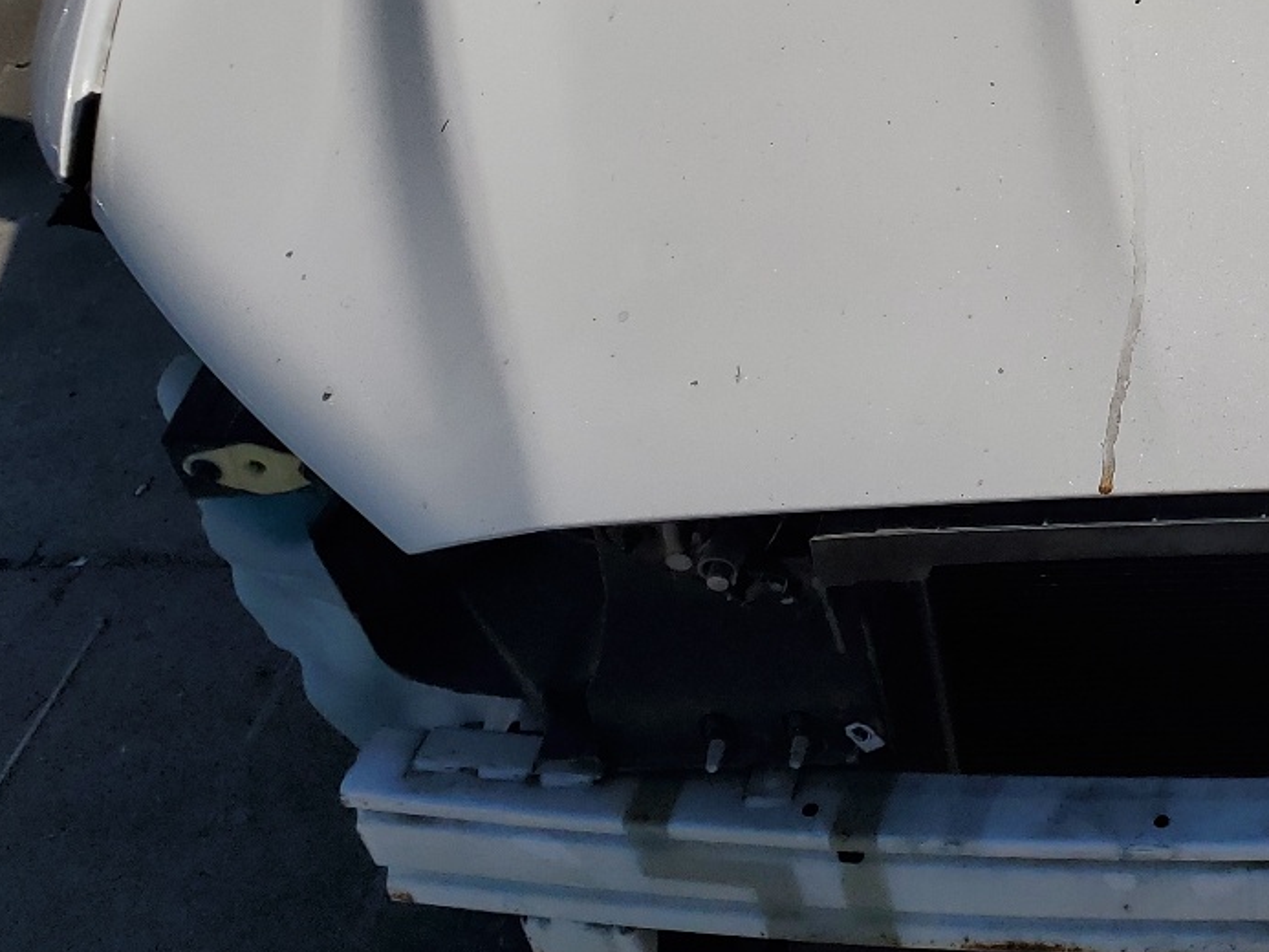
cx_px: 1443
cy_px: 269
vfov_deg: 24.2
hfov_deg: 28.7
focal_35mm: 60
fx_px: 2200
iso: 50
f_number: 1.5
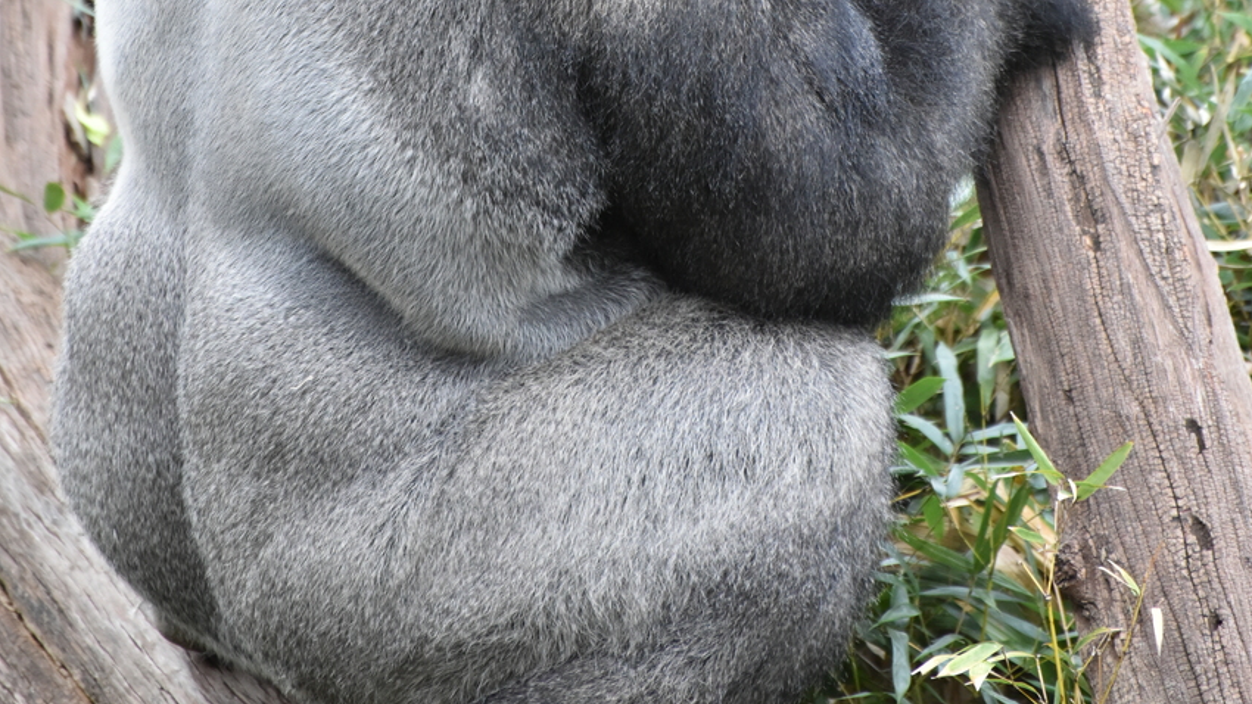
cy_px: -18
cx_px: 626
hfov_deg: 5.1
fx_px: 14141
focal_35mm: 426
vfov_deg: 2.9
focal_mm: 270
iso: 3600
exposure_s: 1/640
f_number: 5.6
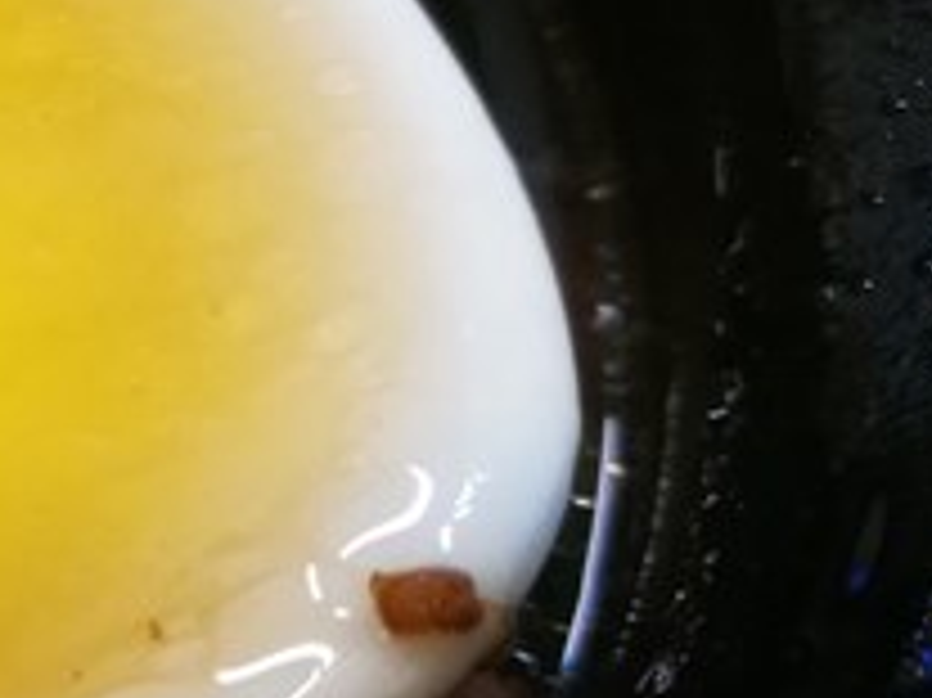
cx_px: -626
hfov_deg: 17.7
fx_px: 2529
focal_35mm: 94
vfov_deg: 15.7
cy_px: 230
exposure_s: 1/30
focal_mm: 4.5
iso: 400
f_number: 4
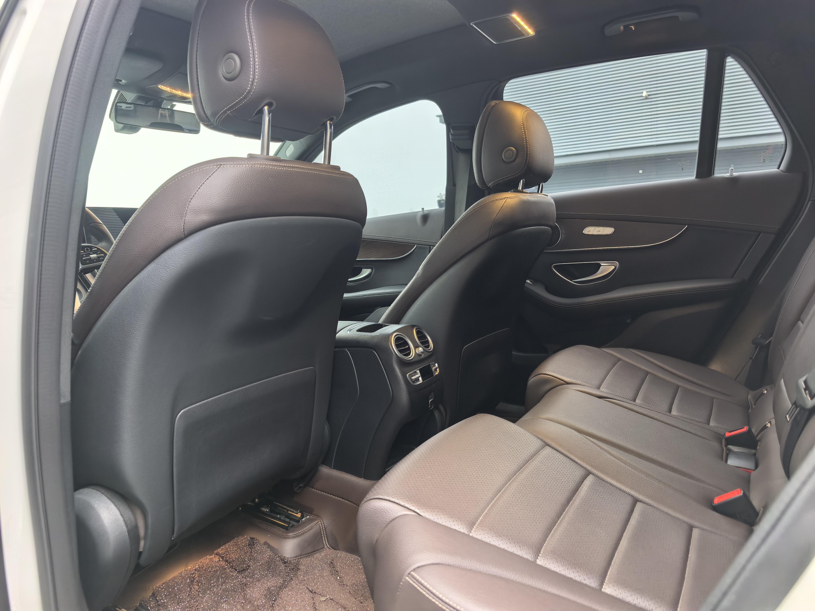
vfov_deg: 56.8
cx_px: 408
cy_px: 306
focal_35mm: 24
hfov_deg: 71.6
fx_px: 565
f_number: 1.4
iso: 200
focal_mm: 6.98
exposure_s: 1/100
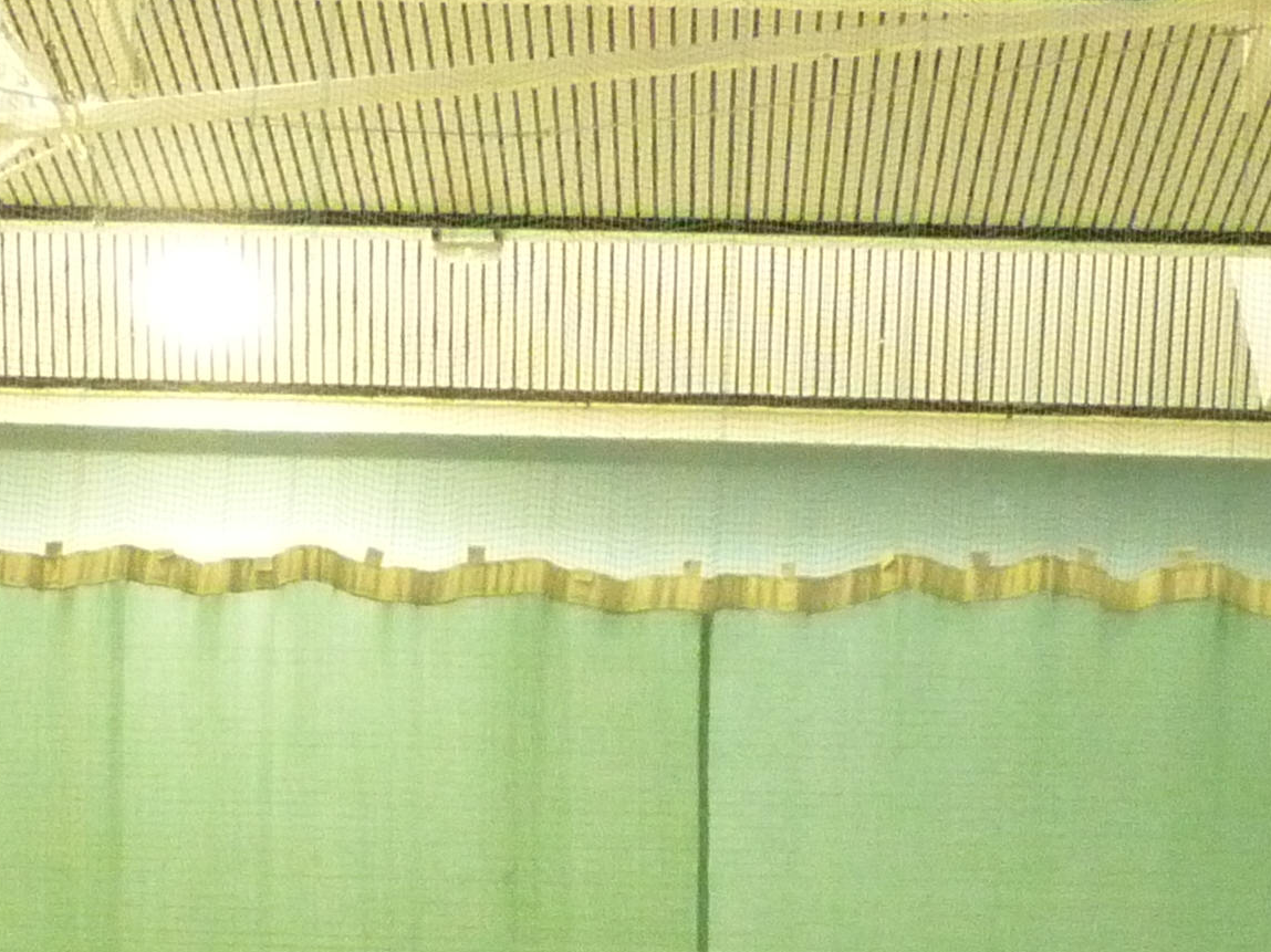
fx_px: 3707
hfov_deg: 19.4
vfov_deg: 13.6
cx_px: 691
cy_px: 1513
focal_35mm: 101
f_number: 3.3
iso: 800
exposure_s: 1/30
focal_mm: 5.2
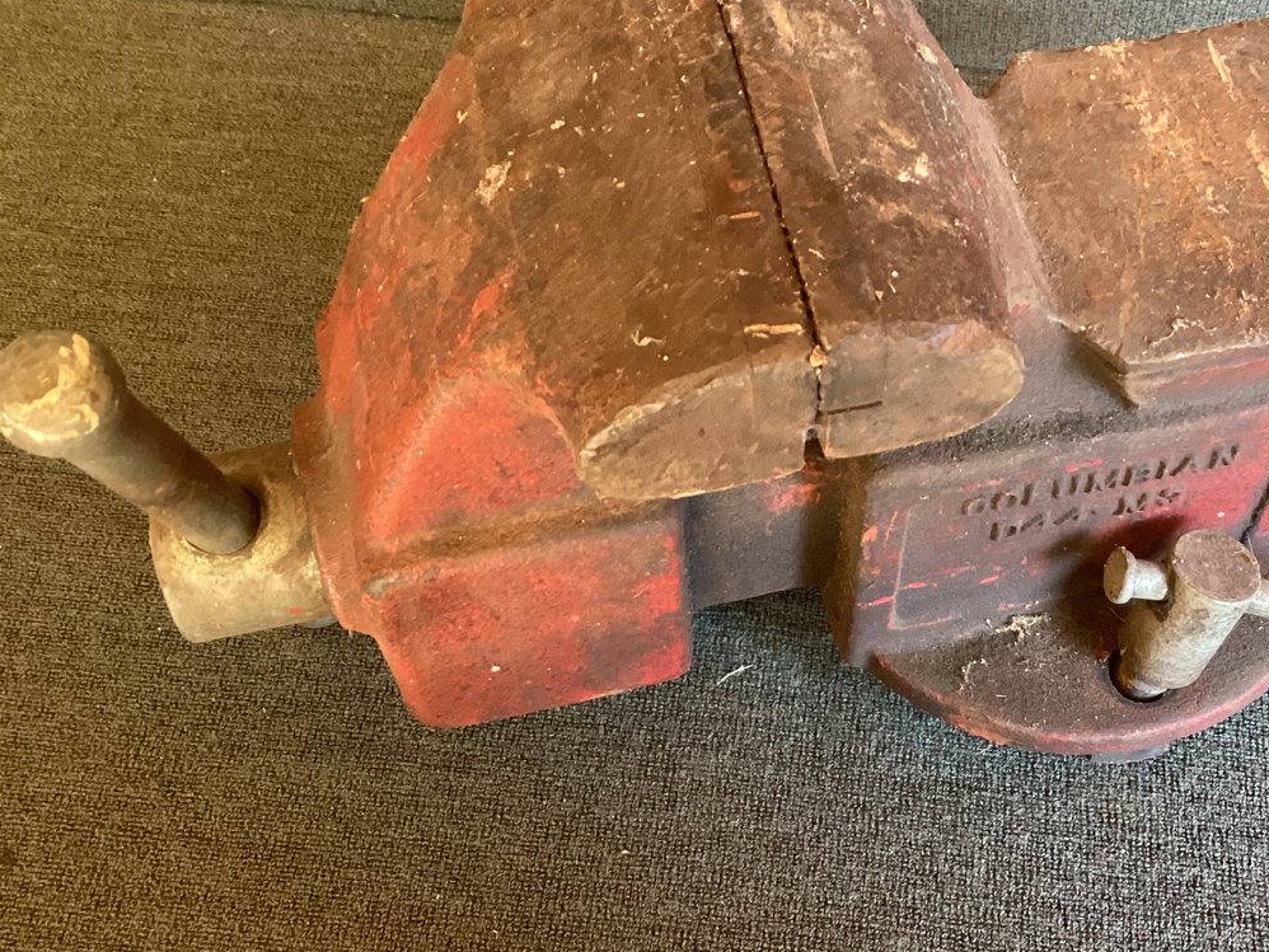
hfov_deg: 39.7
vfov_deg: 30.9
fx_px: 1723
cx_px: 893
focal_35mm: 47
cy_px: 426
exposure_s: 1/50
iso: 320
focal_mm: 3.3
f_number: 2.4
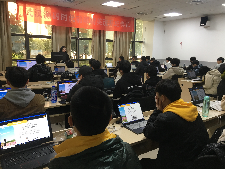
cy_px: 84
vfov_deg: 48.2
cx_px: 112
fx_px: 188
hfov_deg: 61.7
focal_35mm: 29
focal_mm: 4.15
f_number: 2.2
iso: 64
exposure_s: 1/33
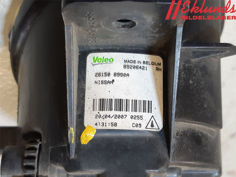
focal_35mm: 26
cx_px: 118
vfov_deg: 53.1
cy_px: 88
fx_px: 177
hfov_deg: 67.3
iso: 100
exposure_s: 1/60
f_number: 1.7
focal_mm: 3.93
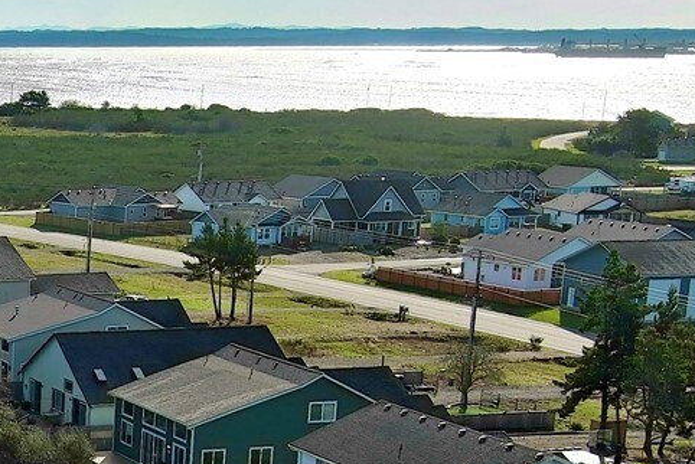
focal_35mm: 102
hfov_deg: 18.4
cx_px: -239
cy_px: 557
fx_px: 1970
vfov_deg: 13.1
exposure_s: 1/1992
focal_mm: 10.57
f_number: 2.8
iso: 100
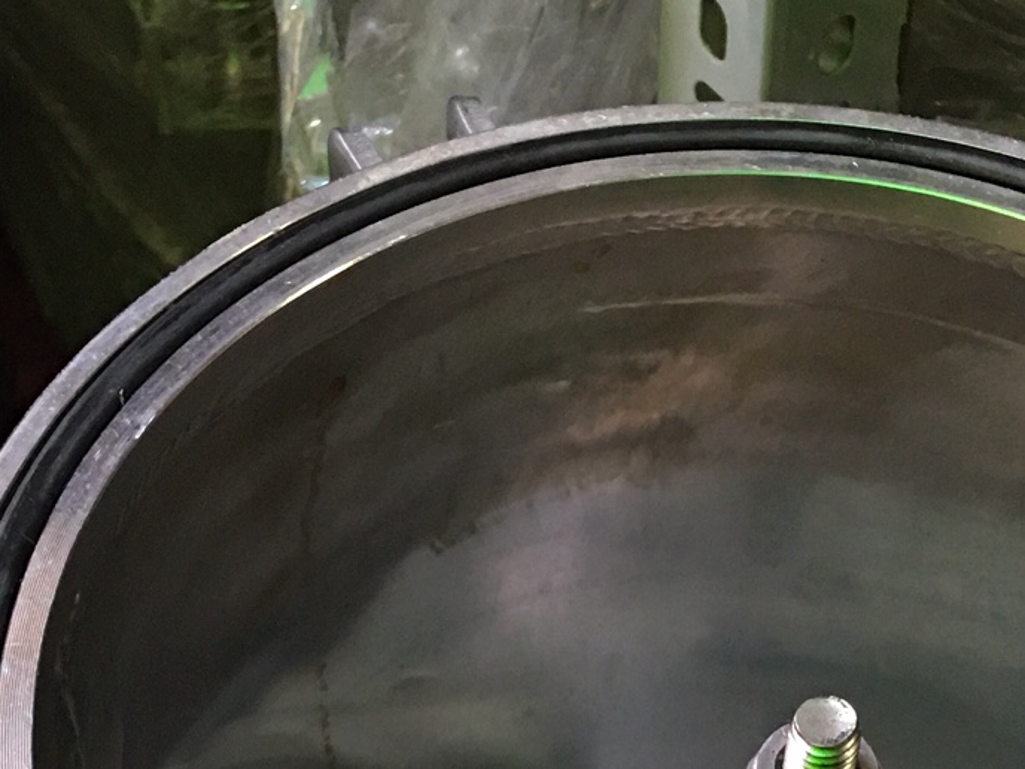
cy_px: 921
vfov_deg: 16.6
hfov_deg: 22.9
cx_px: 675
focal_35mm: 85
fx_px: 2517
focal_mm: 4.15
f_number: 2.2
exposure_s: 1/17
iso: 100
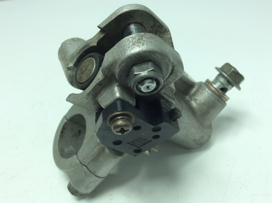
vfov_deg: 44.1
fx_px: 251
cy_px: 102
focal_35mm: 32
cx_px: 136
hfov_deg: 56.9
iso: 32
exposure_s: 1/307
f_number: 2.4
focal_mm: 3.3
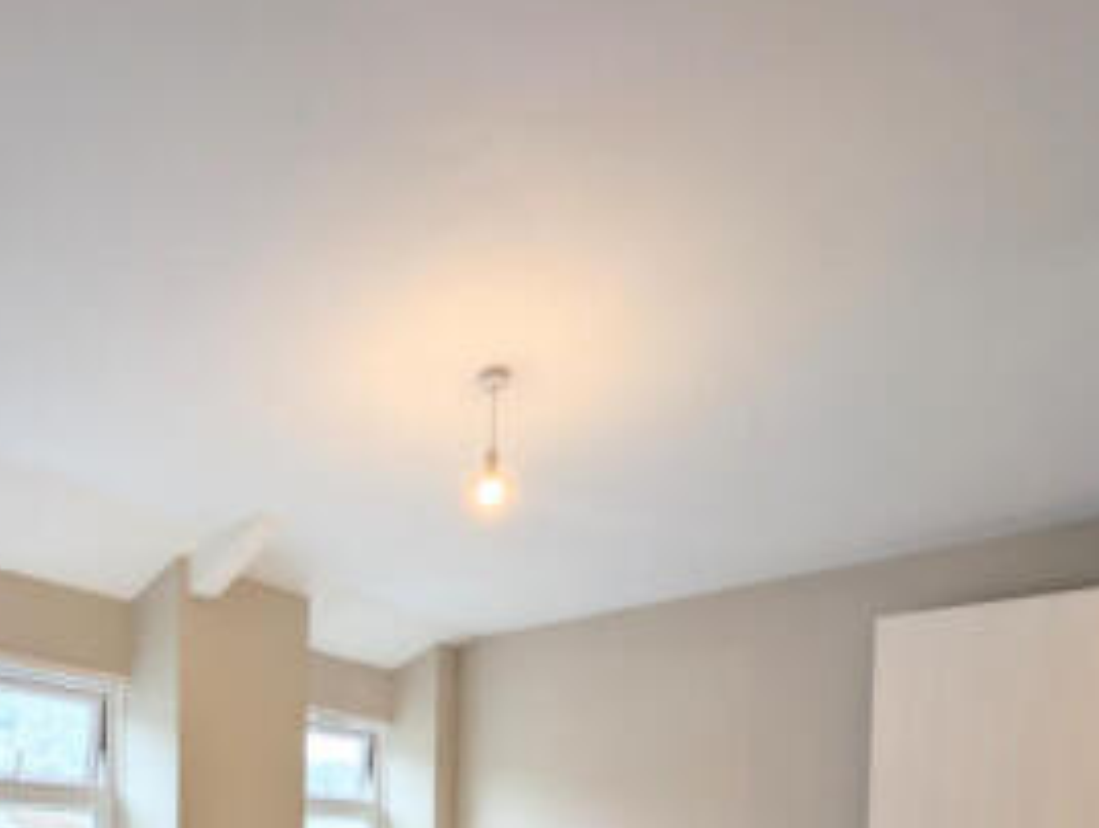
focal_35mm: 26
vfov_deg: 43.4
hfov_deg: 64.0
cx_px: 303
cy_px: 875
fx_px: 827
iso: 39
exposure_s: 1/40
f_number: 1.95
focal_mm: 2.23
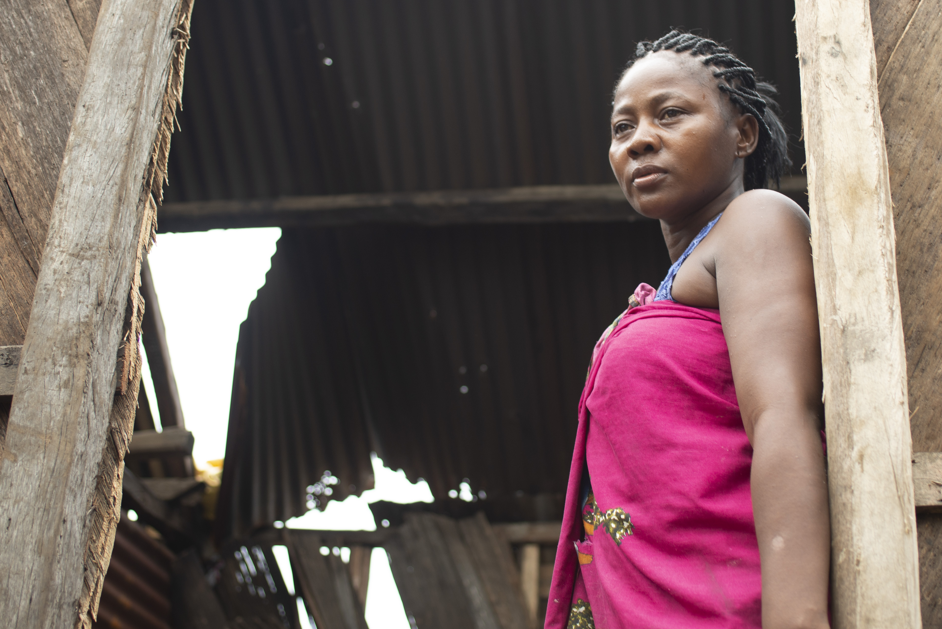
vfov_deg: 24.6
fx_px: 1440
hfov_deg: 36.1
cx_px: 553
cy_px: 260
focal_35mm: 55
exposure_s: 1/160
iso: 125
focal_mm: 35
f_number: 2.8
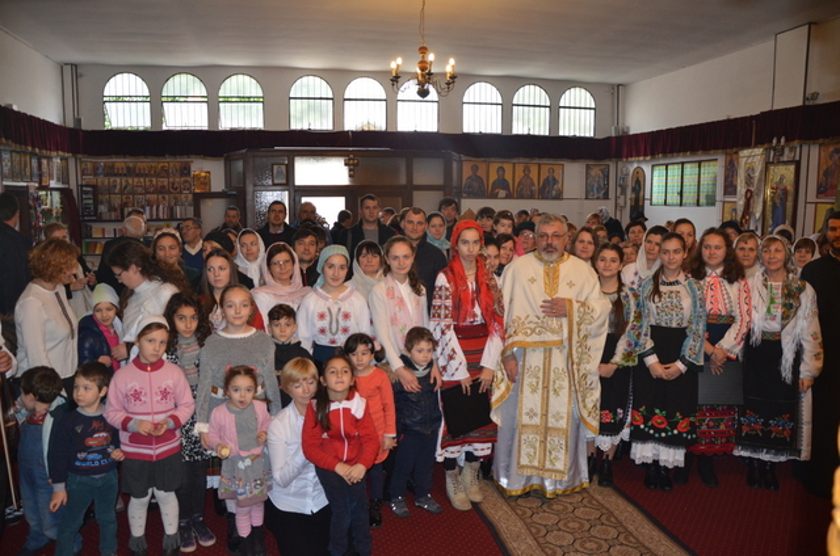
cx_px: 420
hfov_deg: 67.5
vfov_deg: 47.7
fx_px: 629
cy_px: 278
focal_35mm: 27
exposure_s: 1/60
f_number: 3.5
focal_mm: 18
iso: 800
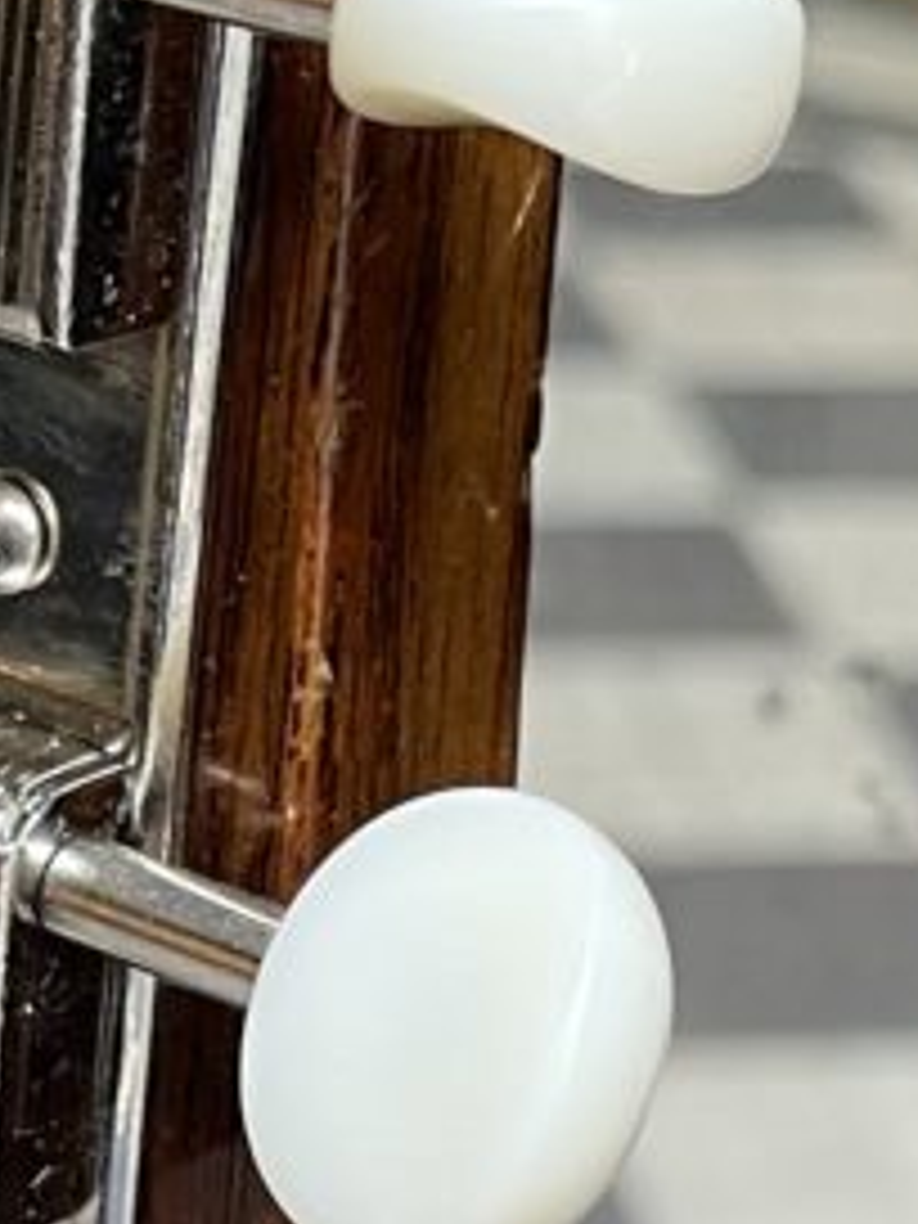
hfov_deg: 9.8
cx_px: -387
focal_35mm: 147
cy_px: 508
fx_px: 5198
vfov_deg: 13.4
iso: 160
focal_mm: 4.2
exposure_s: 1/50
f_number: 1.6
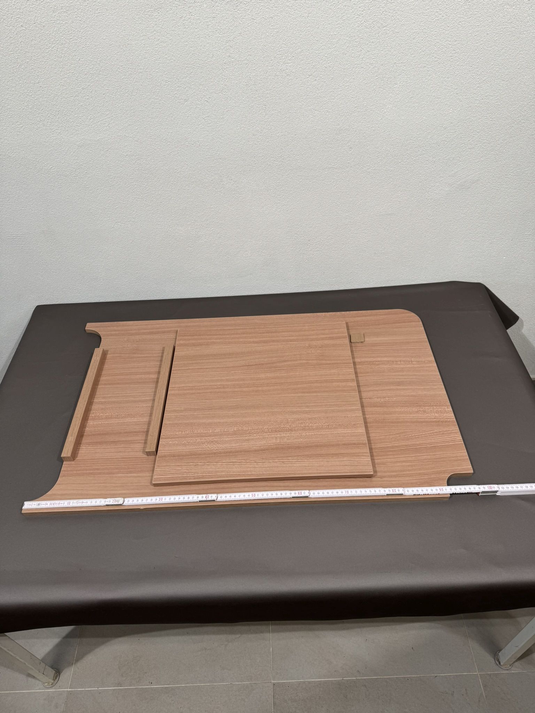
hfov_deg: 56.8
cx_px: 268
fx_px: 495
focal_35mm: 24
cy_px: 356
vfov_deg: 71.6
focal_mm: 6.76
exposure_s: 1/121
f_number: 1.78
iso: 50
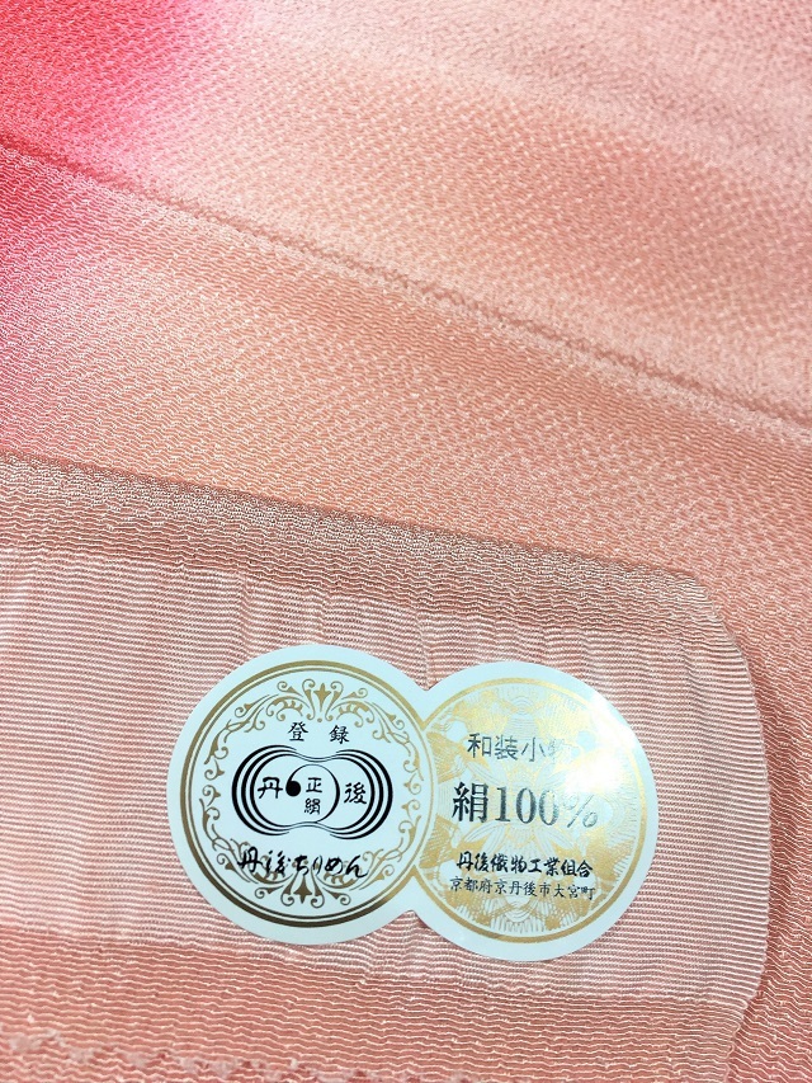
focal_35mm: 29
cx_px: 406
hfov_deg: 48.2
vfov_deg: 61.7
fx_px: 907
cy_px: 542
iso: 32
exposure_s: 1/120
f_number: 2.2
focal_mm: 4.15
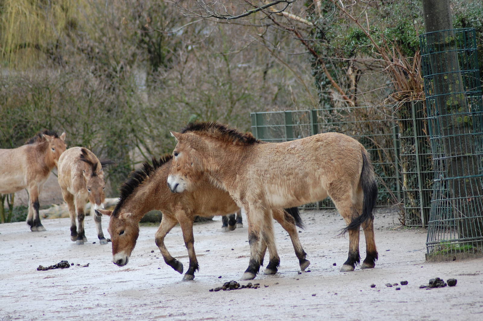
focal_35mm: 202
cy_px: 160
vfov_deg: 6.8
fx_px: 2715
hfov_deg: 10.2
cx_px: 242
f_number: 4.5
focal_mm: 135
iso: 640
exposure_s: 1/500
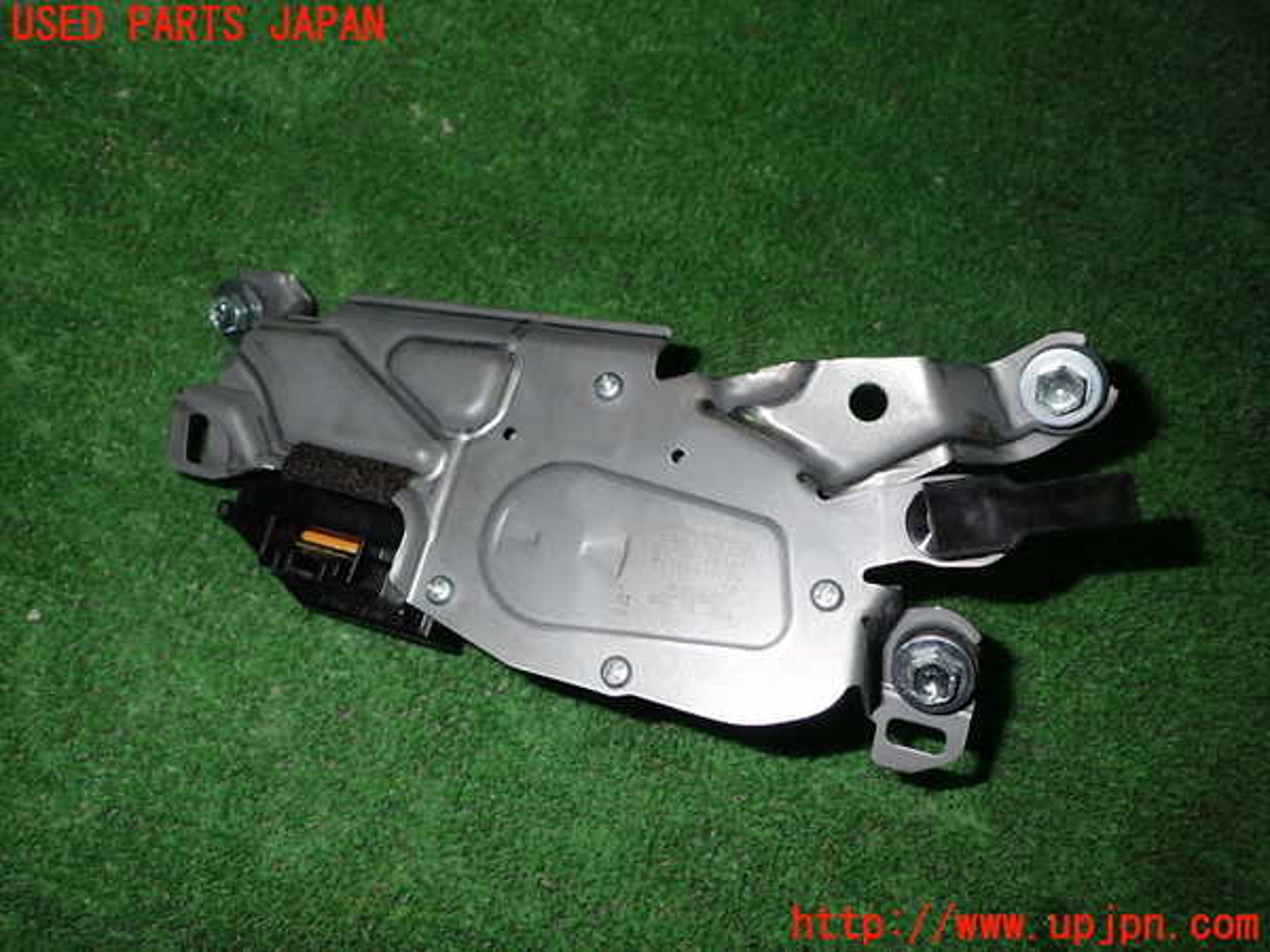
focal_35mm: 30
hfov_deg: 60.0
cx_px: 635
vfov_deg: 46.8
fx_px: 1101
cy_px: 476
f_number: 6.3
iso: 200
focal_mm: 5.4
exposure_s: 1/30
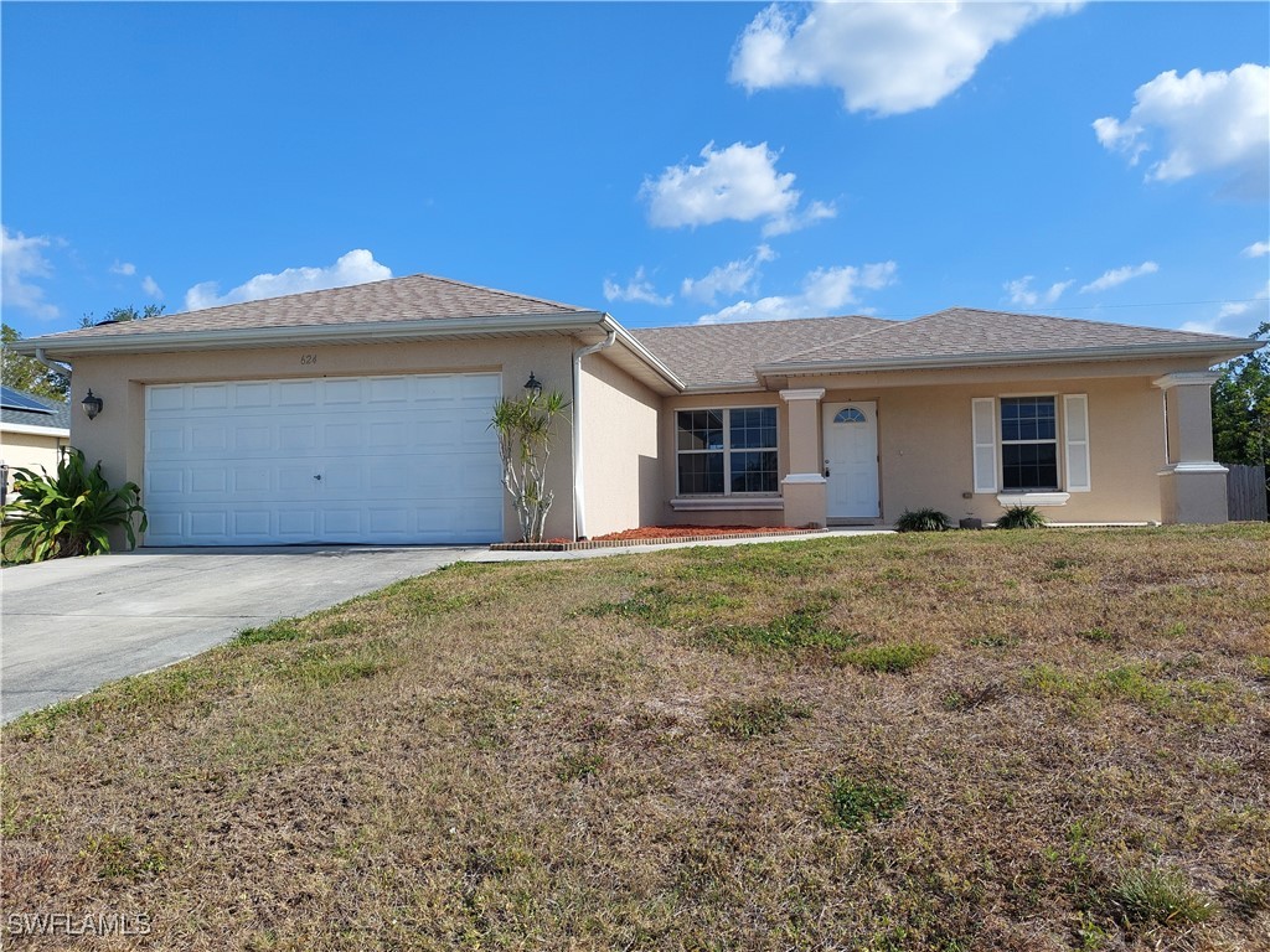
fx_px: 881
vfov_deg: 56.8
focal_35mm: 24
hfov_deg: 71.6
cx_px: 635
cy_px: 476
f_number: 1.8
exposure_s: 1/1718
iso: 40
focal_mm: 5.23
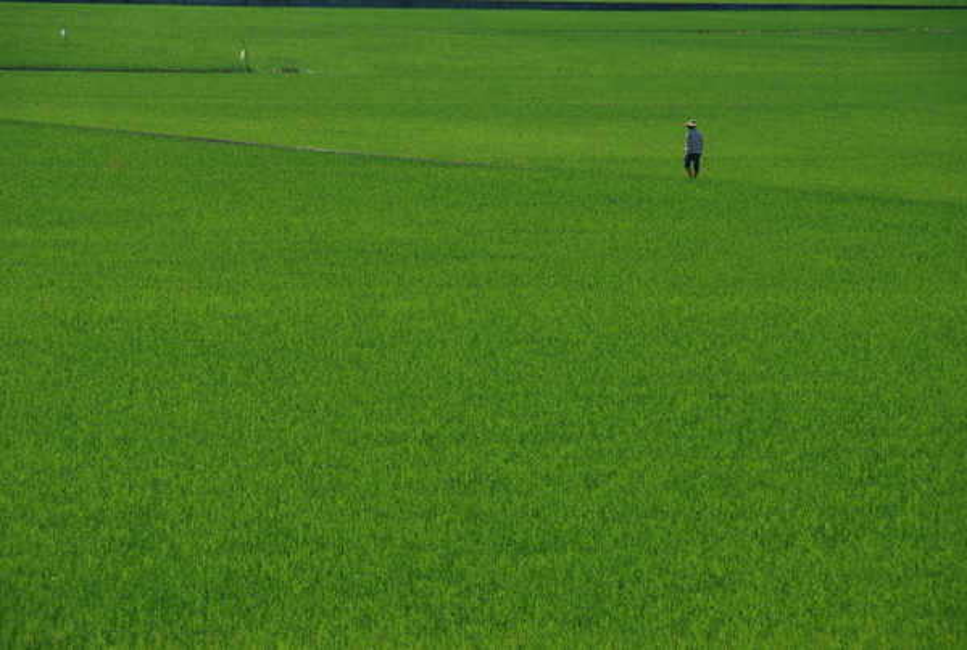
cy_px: 325
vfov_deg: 4.6
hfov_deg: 6.9
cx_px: 484
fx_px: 8076
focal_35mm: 300
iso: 100
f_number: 8
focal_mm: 200
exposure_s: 1/60
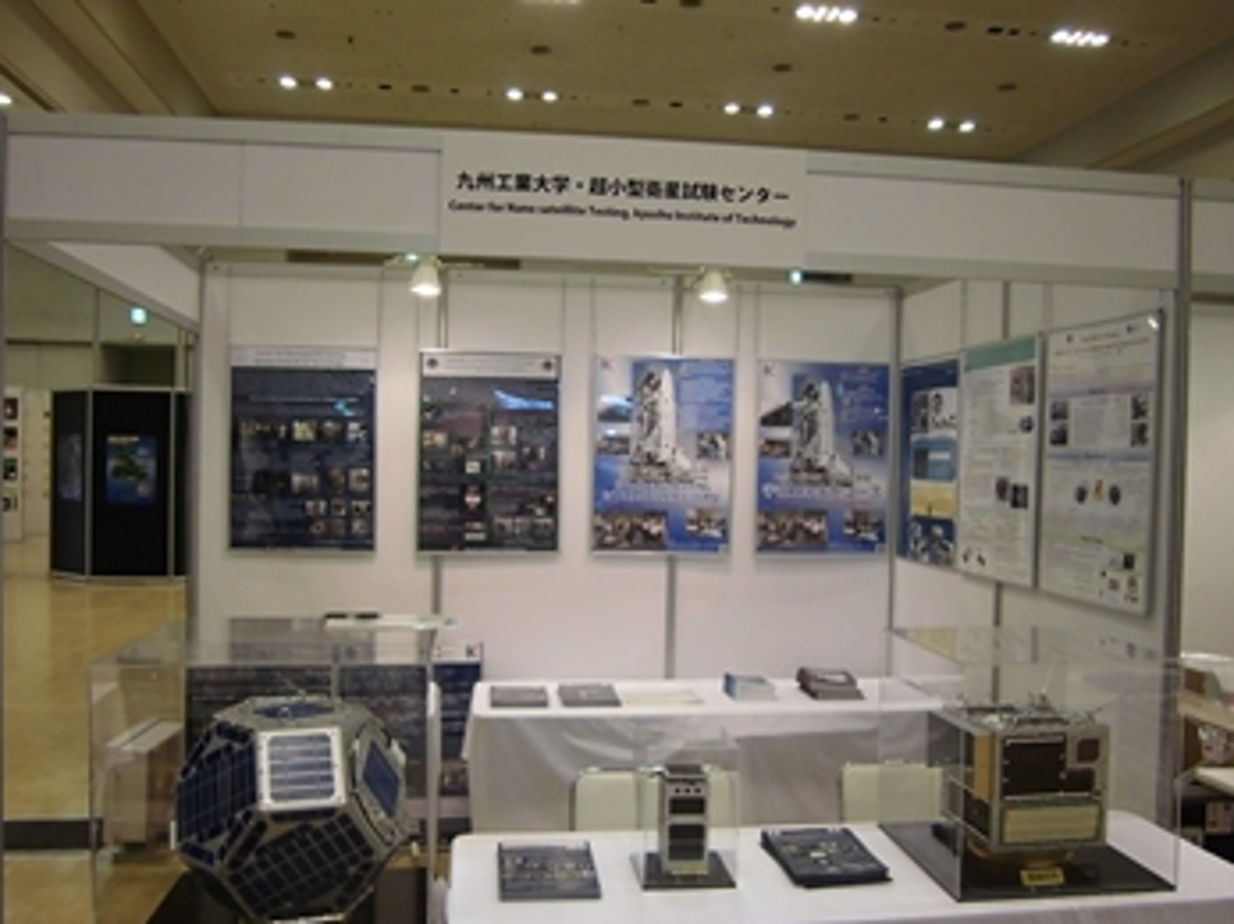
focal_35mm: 30
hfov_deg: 60.0
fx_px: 1069
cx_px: 622
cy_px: 494
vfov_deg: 46.7
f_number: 2.8
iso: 200
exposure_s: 1/60
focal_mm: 4.7
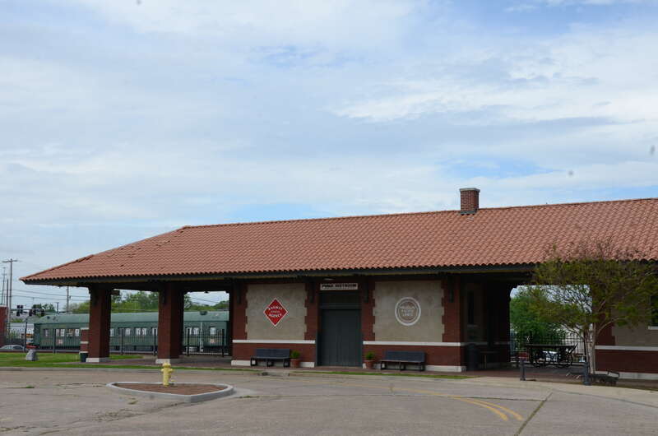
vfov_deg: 26.4
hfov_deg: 39.0
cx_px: 329
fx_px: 930
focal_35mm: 51
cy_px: 218
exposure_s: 1/200
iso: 250
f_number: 14
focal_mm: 34
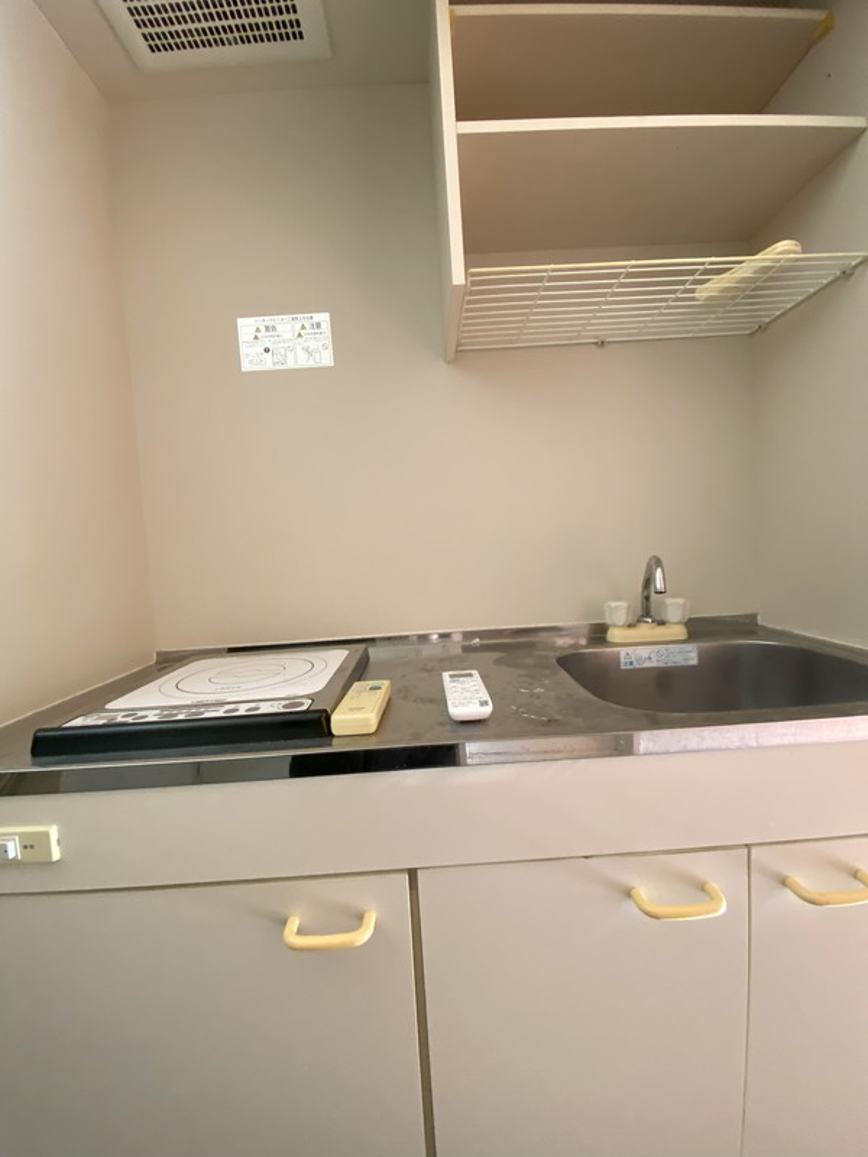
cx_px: 434
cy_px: 578
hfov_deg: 89.9
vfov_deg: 106.2
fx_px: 435
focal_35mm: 13
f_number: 2.4
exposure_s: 1/107
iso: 250
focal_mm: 1.54
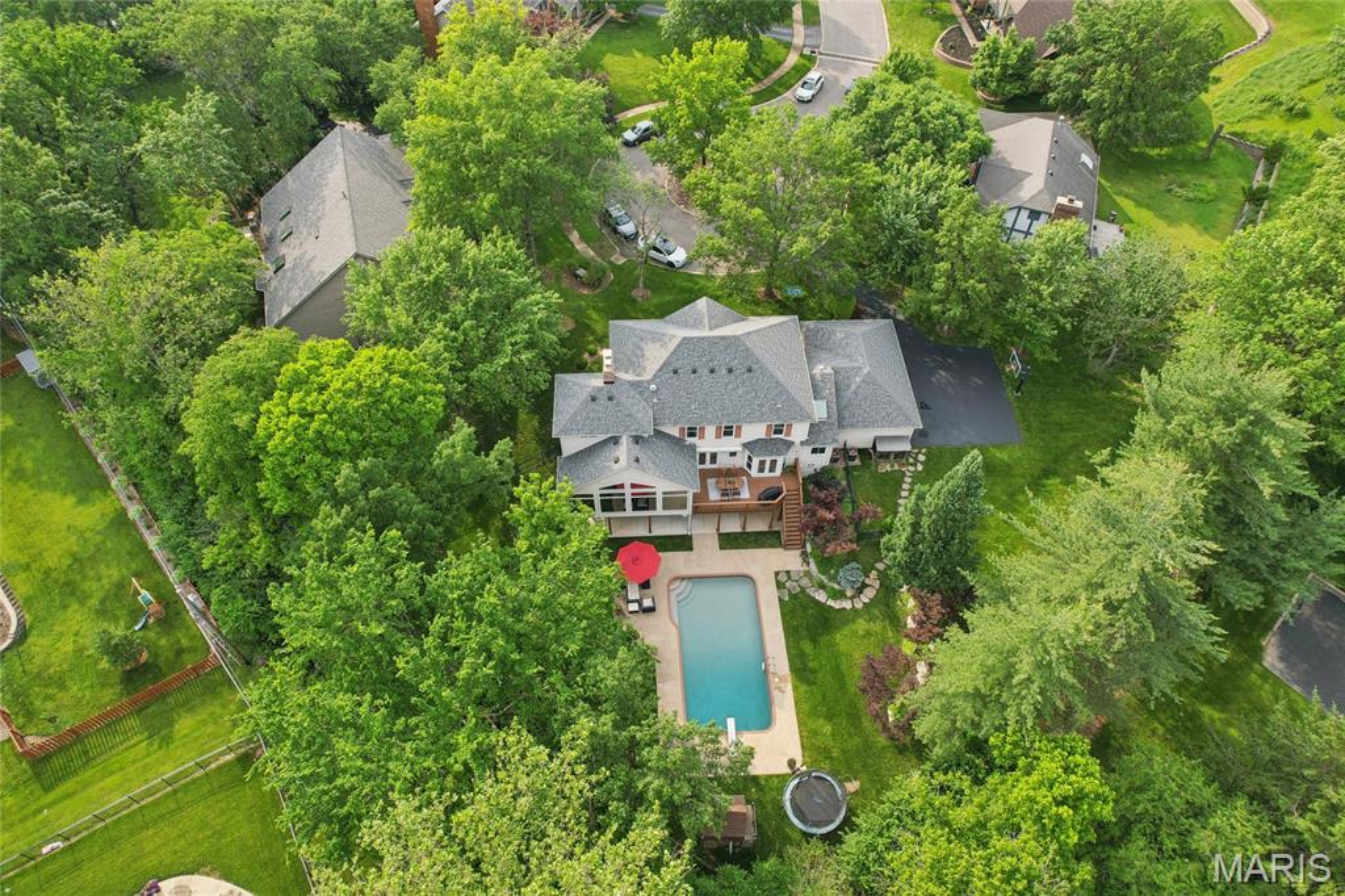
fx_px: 822
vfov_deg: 57.2
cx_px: 672
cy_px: 448
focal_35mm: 22
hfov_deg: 78.6
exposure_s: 1/640
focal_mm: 8.4
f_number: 2.8
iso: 100
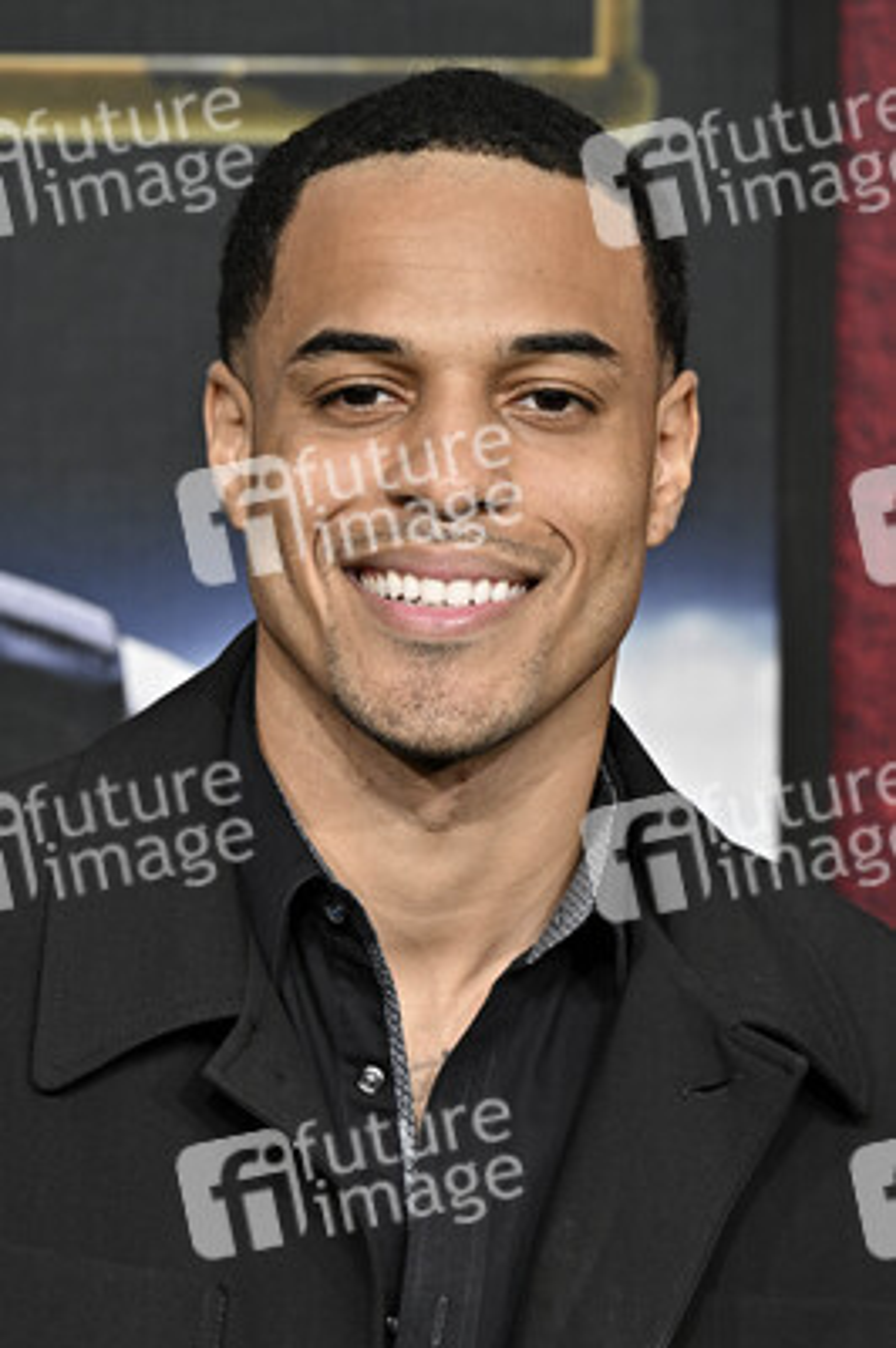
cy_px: 674
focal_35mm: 128
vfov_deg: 16.0
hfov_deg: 10.7
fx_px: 4787
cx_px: 448
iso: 320
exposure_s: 1/400
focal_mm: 128
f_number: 6.3
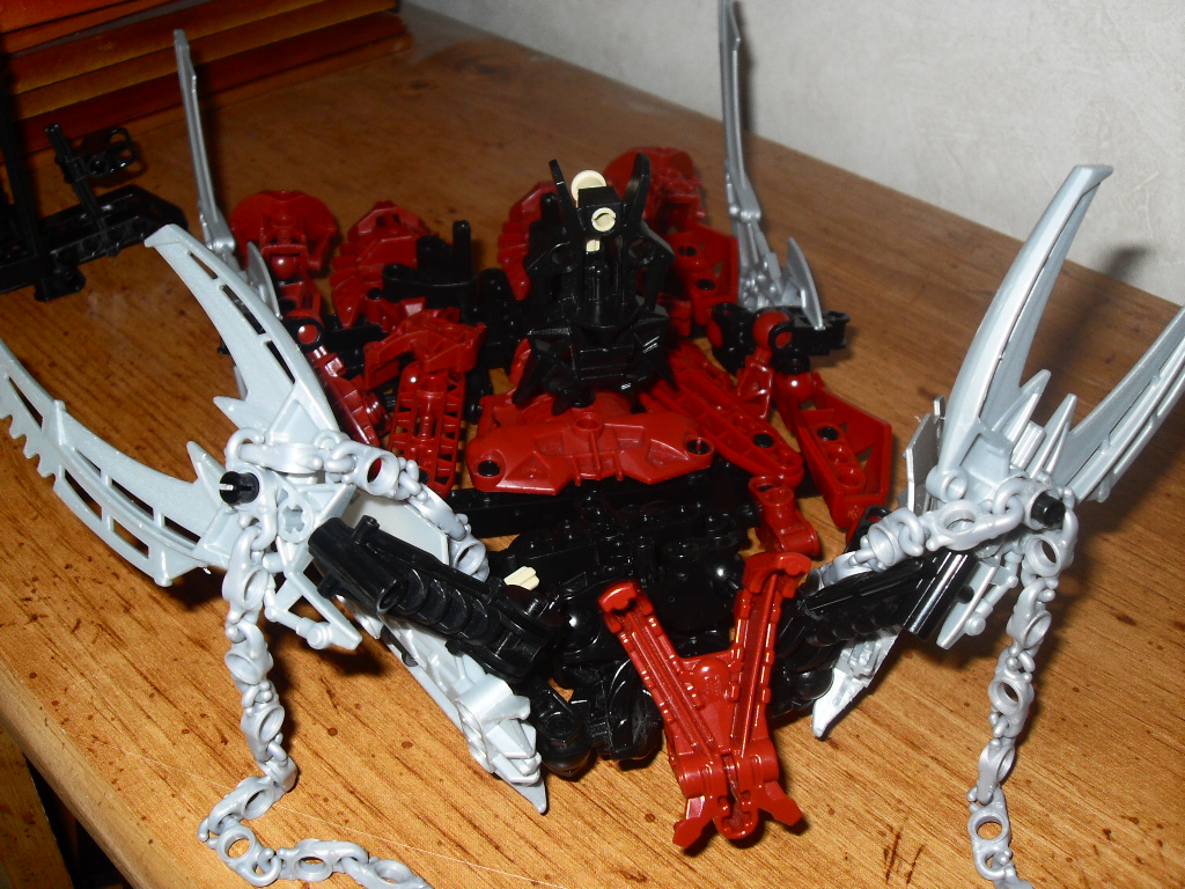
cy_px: 444
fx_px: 1267
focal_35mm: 37
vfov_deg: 38.7
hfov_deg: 50.1
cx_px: 592
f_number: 2.8
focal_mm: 6.3
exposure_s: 1/45
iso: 100
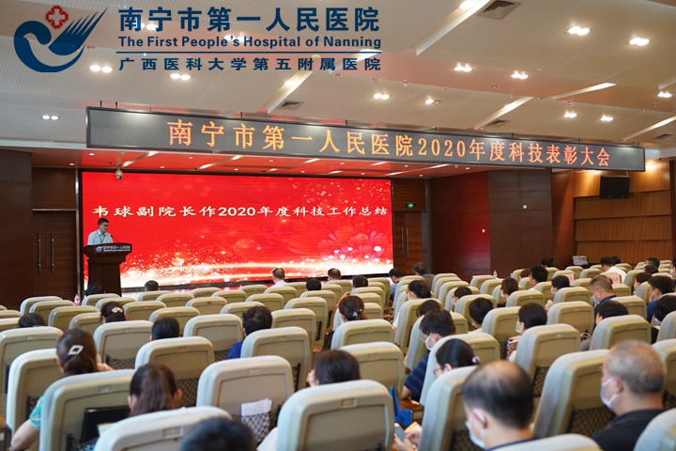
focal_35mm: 35
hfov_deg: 54.4
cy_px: 226
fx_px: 657
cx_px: 338
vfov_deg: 37.9
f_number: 2.8
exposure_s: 1/40
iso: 250
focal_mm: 35
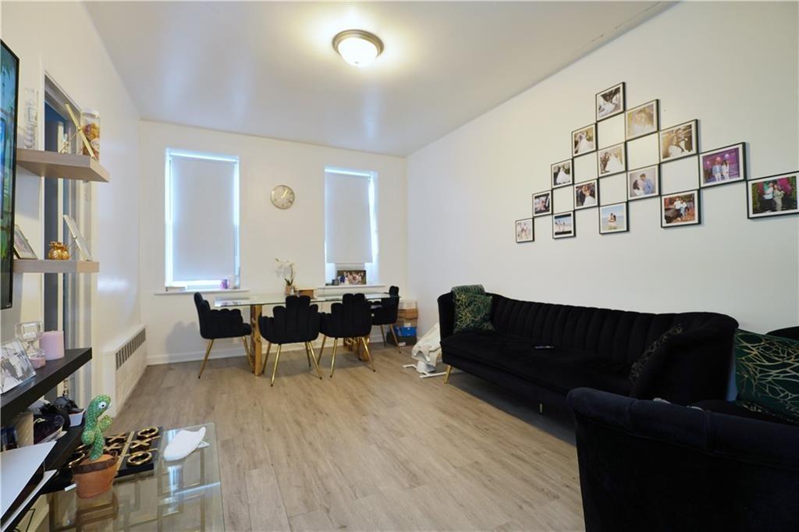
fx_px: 366
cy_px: 266
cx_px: 400
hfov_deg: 95.0
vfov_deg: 72.0
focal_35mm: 16
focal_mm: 11
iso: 100
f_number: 2.2
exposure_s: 1/40
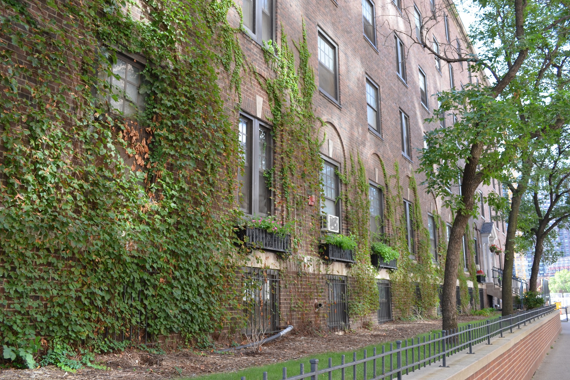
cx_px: 290
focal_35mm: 32
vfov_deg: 41.1
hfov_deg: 58.7
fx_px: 507
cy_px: 183
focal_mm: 20
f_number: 5.6
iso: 280
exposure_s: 1/125
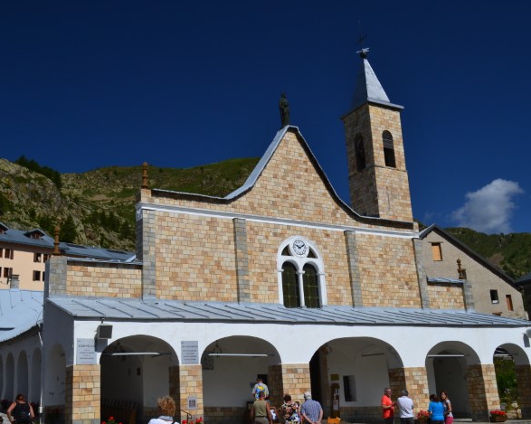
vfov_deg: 39.1
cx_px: 241
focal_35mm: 38
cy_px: 214
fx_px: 597
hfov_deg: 47.9
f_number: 11
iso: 400
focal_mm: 22
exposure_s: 1/500
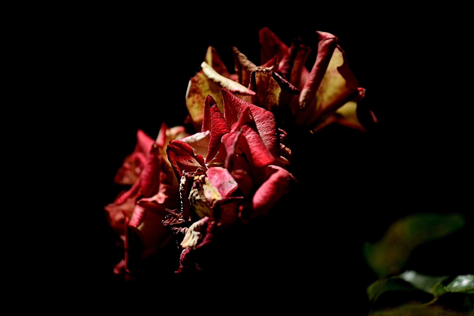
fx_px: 3653
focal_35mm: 278
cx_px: 237
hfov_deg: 7.4
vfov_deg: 5.0
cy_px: 158
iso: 100
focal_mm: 185
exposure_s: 1/1250
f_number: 4
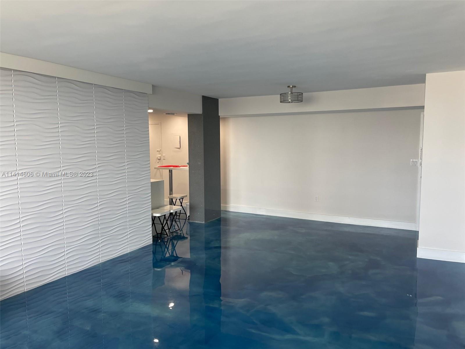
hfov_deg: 67.3
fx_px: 349
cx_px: 232
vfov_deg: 53.1
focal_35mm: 26
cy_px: 174
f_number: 1.6
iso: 80
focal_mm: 5.1
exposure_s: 1/120
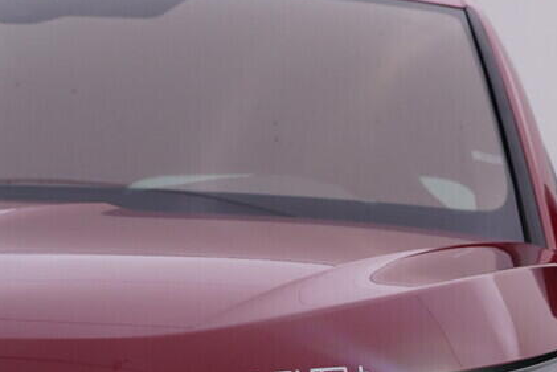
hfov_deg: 15.8
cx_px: 714
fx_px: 1904
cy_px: 629
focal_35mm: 123
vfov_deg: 10.6
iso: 125
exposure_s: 1/125
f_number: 5
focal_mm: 24
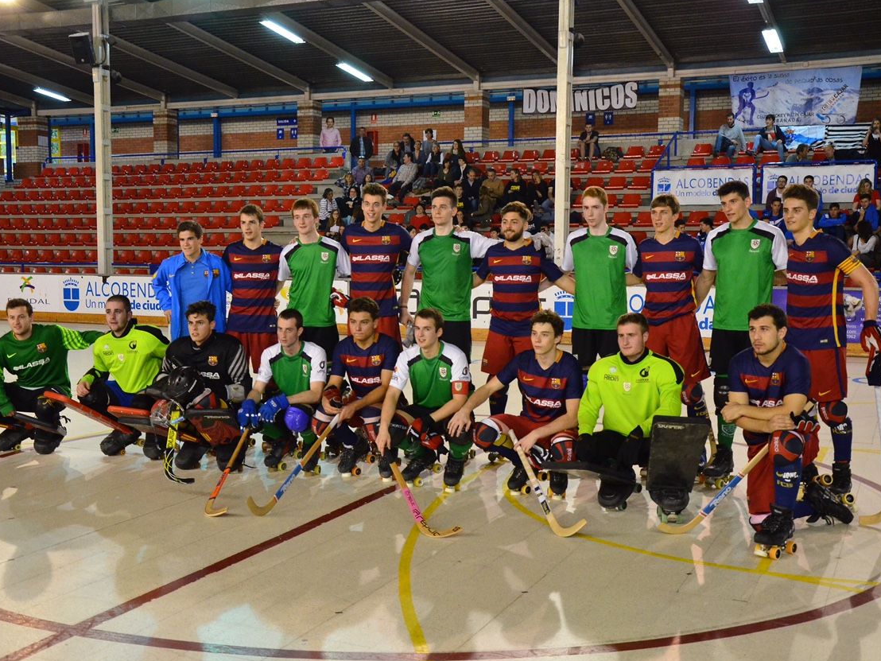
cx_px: 413
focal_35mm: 42
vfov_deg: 34.7
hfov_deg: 45.2
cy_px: 334
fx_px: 1058
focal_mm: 25
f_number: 5.6
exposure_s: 1/160
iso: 3200
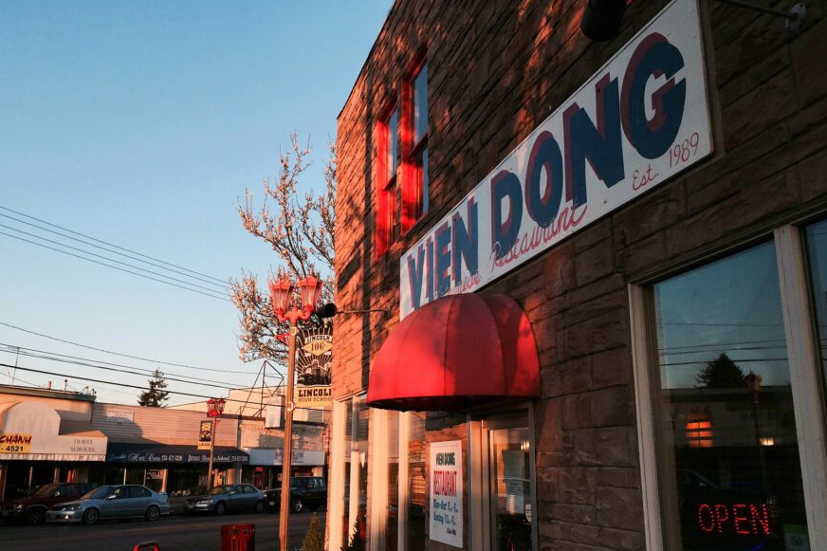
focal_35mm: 31
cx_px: 404
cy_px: 300
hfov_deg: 60.3
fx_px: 712
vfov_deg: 42.3
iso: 32
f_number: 2.2
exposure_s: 1/807
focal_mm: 4.15
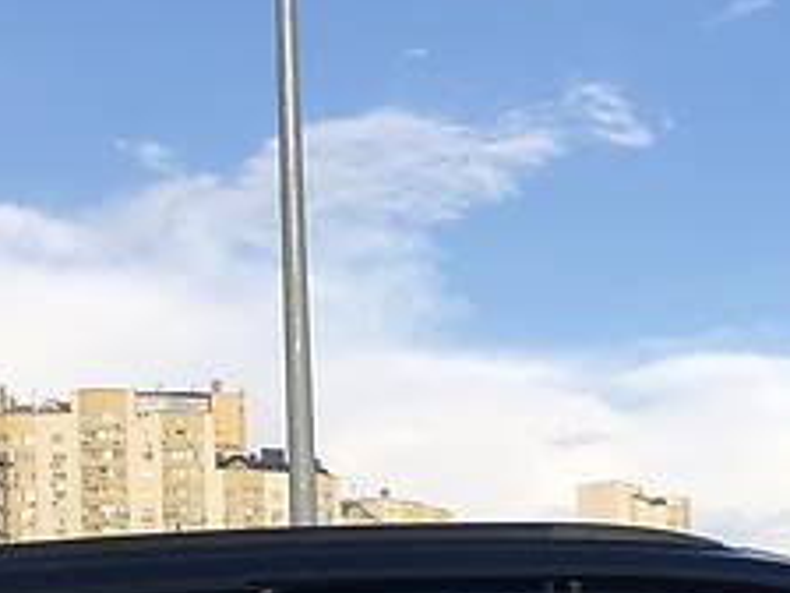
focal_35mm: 100
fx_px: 2282
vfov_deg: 14.3
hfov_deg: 19.4
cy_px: 741
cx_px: 667
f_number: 1.8
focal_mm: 4
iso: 20
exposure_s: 1/1600
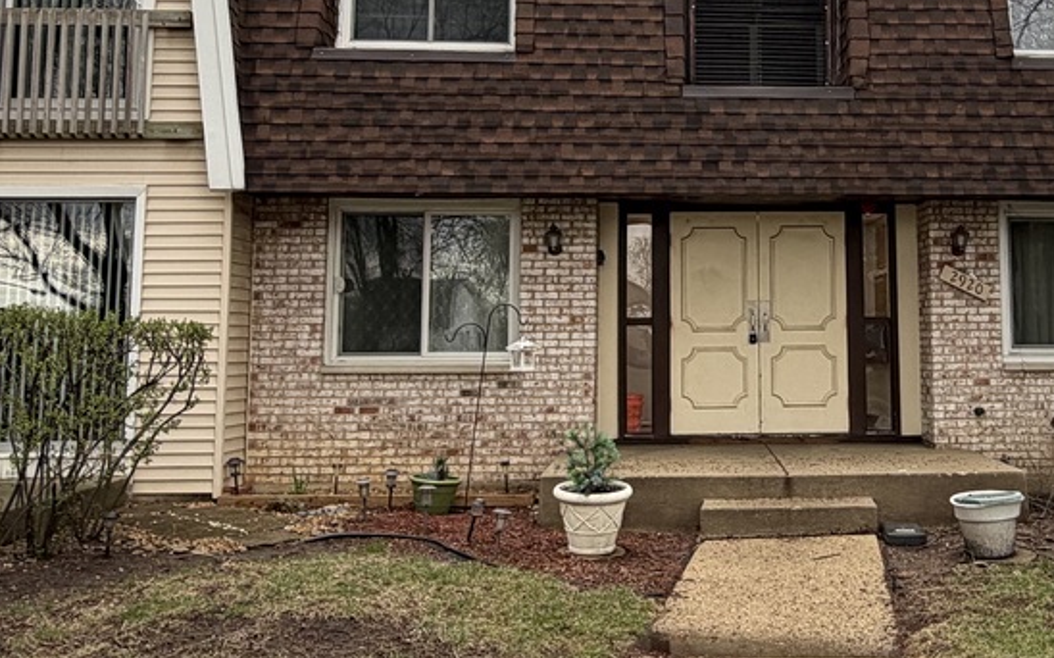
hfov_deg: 49.2
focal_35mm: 39
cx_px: 737
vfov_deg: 32.5
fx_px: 1120
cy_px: 223
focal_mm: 2.22
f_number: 2.2
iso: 40
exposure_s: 1/157
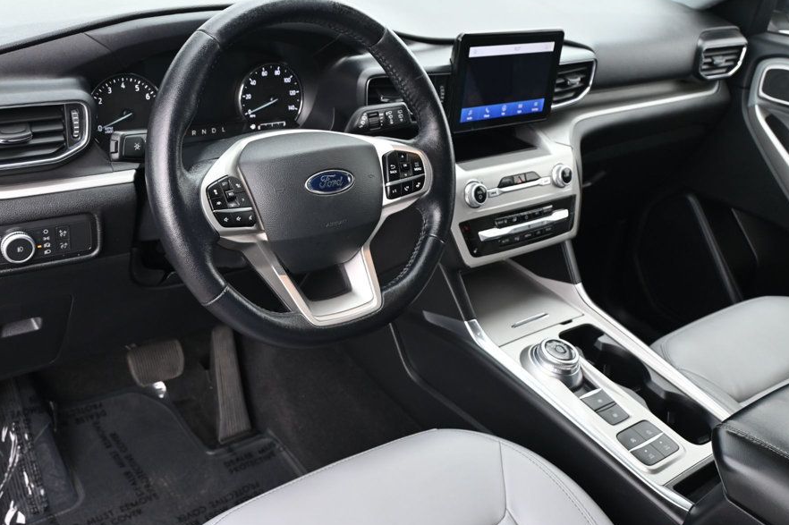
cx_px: 356
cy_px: 255
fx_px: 801
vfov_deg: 36.3
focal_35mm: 37
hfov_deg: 52.3
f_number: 4
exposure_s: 1/125
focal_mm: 21
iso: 720
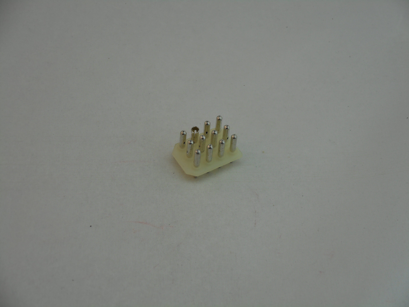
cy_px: 154
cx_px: 204
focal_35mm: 89
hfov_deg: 22.0
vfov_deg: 16.6
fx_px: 1052
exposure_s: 1/60
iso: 80
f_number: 5.6
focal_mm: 15.9
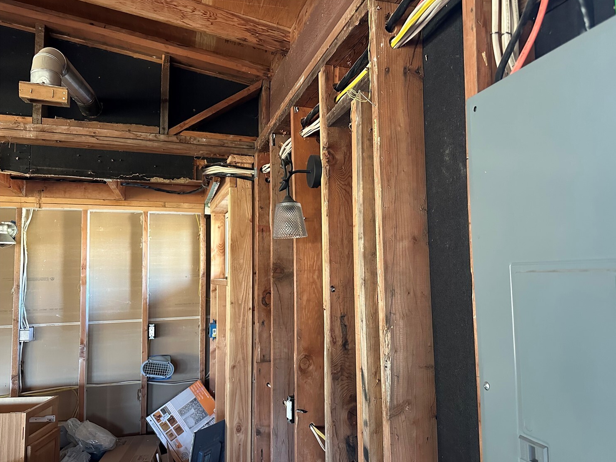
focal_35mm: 26
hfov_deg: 67.2
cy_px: 246
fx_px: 463
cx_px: 332
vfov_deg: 53.0
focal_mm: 6.86
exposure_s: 1/60
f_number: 1.78
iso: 640
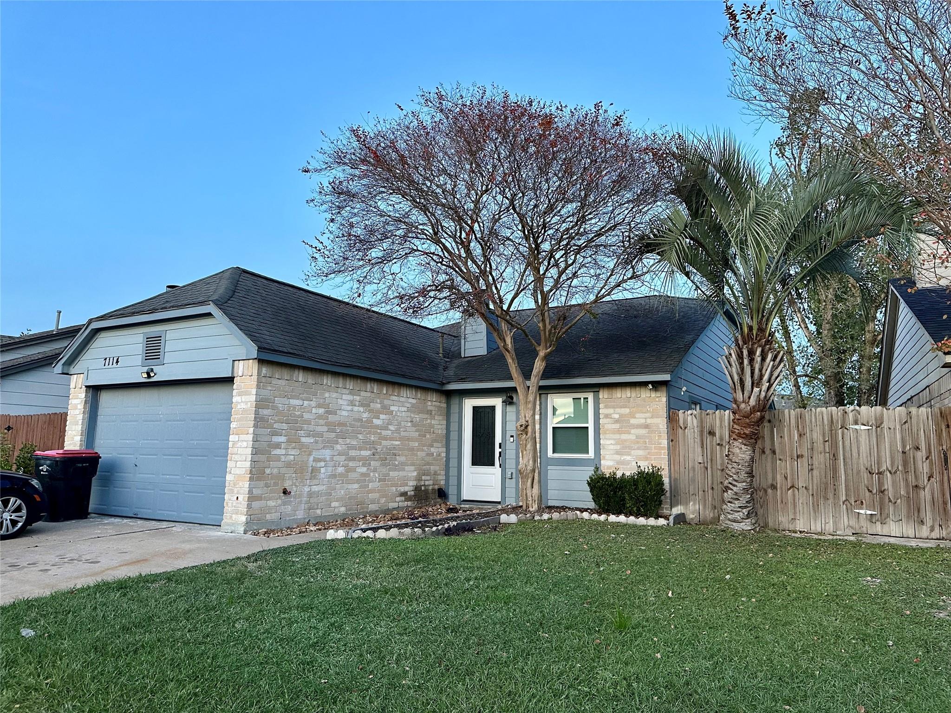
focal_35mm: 24
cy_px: 356
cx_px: 476
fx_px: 659
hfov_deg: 71.6
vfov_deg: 56.8
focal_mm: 6.86
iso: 320
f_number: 1.78
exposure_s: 1/60
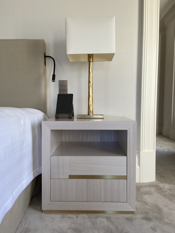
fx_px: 175
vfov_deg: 67.3
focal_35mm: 26
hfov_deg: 53.1
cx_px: 88
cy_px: 116
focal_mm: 4.25
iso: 32
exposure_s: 1/142
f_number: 1.8
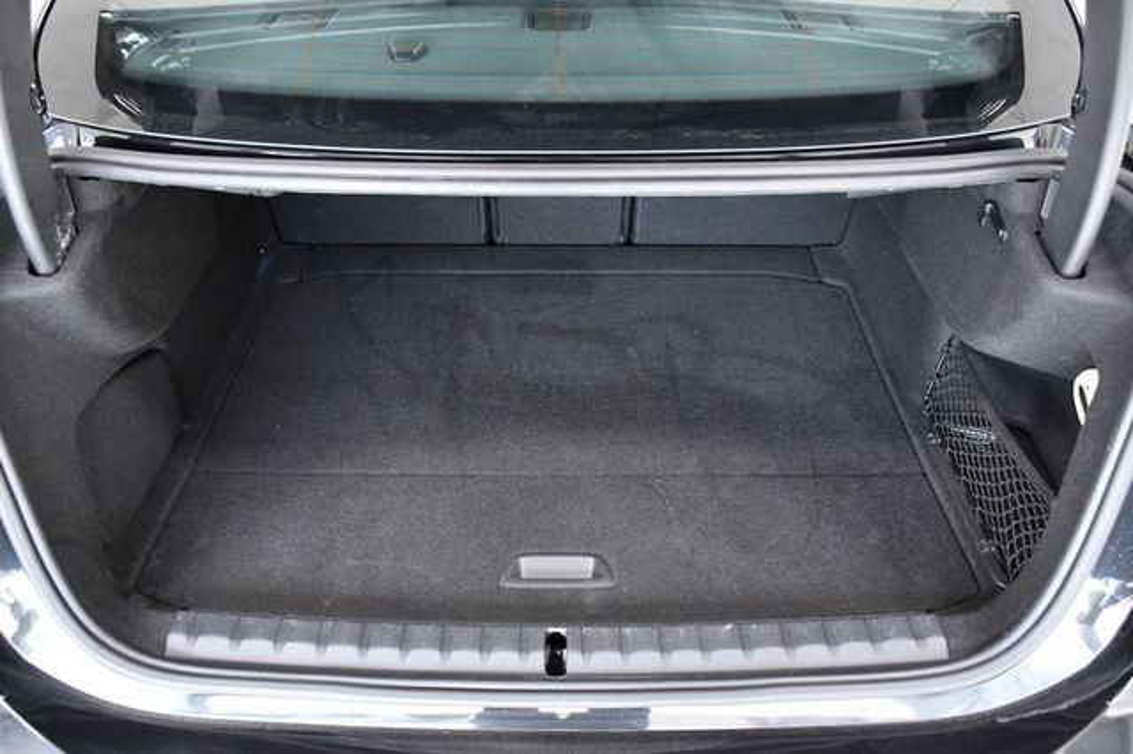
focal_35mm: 36
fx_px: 1132
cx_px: 566
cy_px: 377
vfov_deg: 36.8
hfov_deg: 53.2
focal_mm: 24
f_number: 5.6
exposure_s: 1/125
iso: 2500
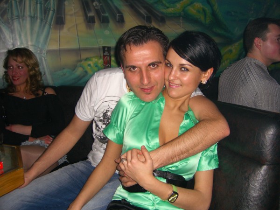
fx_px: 307
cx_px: 140
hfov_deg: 49.0
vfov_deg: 37.7
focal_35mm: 38
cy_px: 105
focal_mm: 7.9
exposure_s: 1/60
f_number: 2.8
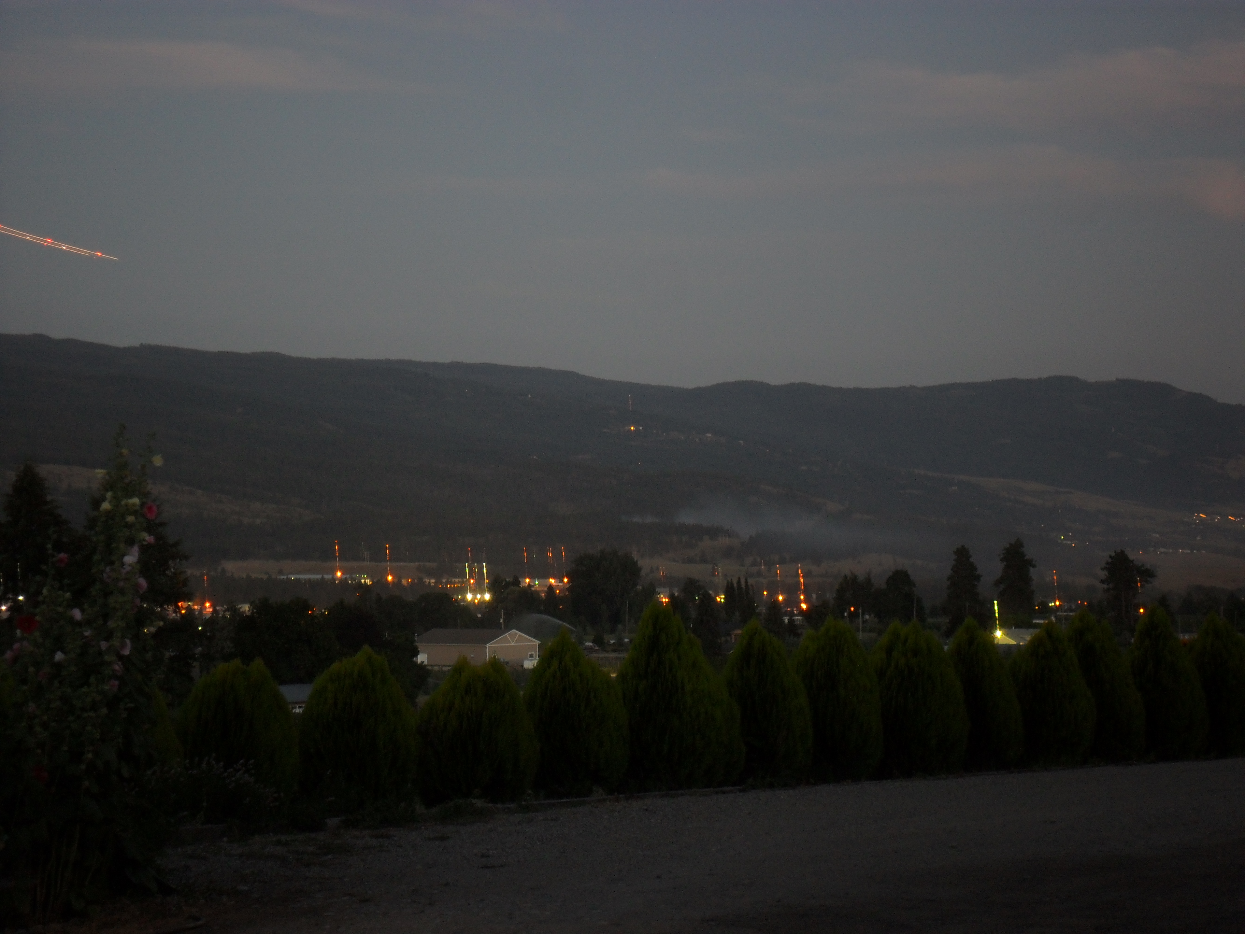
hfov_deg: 18.2
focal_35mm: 108
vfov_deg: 13.7
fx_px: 3884
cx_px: 622
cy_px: 467
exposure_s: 6
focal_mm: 19.6
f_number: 5
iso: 100
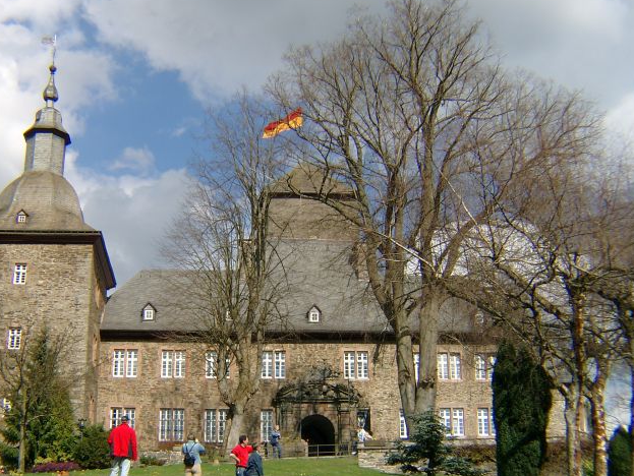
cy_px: 274
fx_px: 1411
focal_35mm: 77
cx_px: 248
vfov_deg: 19.1
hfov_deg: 25.3
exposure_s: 1/690
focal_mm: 12.52
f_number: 4
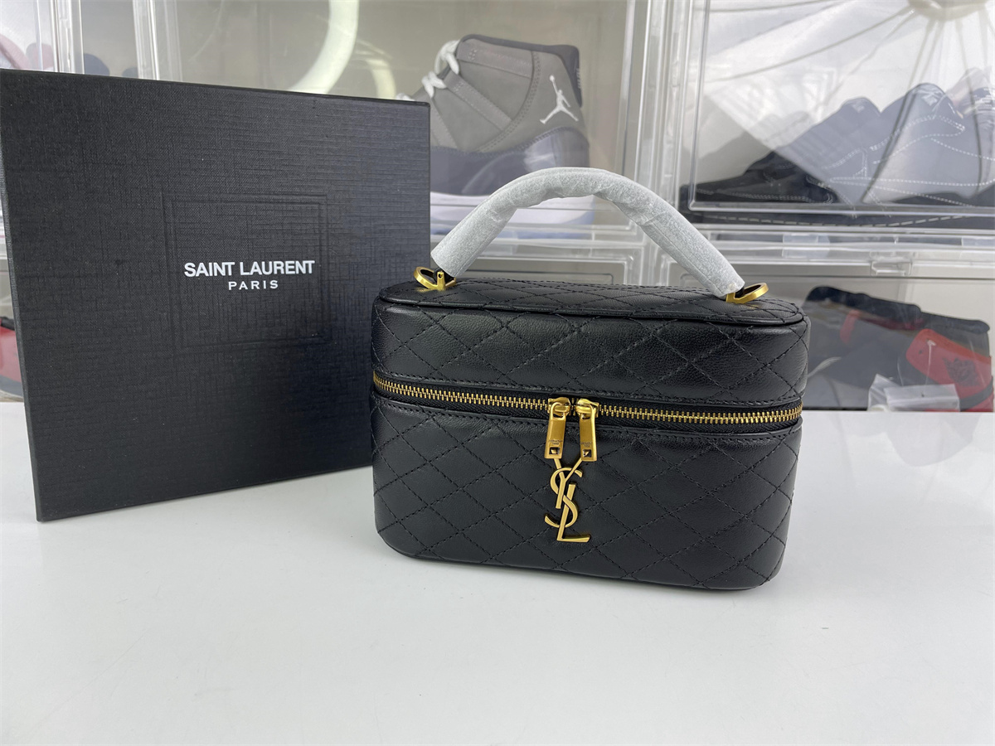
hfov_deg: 67.3
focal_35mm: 26
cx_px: 498
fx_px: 747
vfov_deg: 53.1
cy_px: 373
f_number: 1.6
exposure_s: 1/147
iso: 32
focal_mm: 4.2
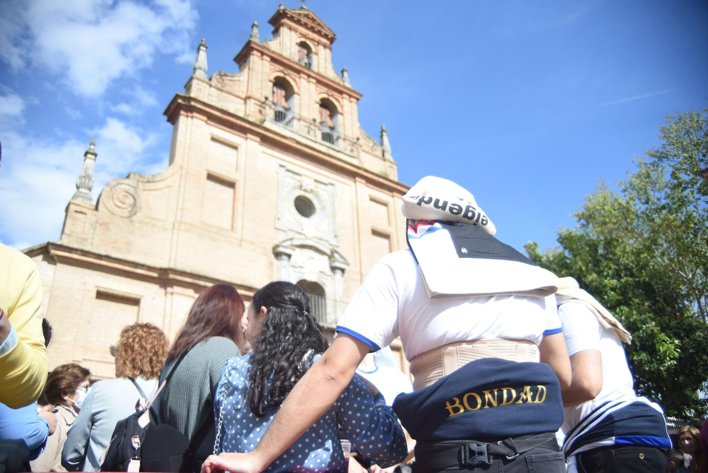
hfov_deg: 63.6
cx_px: 354
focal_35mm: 29
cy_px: 236
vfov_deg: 45.0
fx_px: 571
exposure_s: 1/800
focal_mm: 29
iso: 100
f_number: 3.5
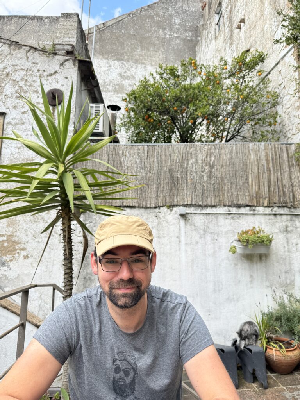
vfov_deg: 71.6
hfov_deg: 56.8
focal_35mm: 24
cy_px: 200
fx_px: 277
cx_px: 150
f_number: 1.78
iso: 80
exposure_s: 1/756
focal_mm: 6.86
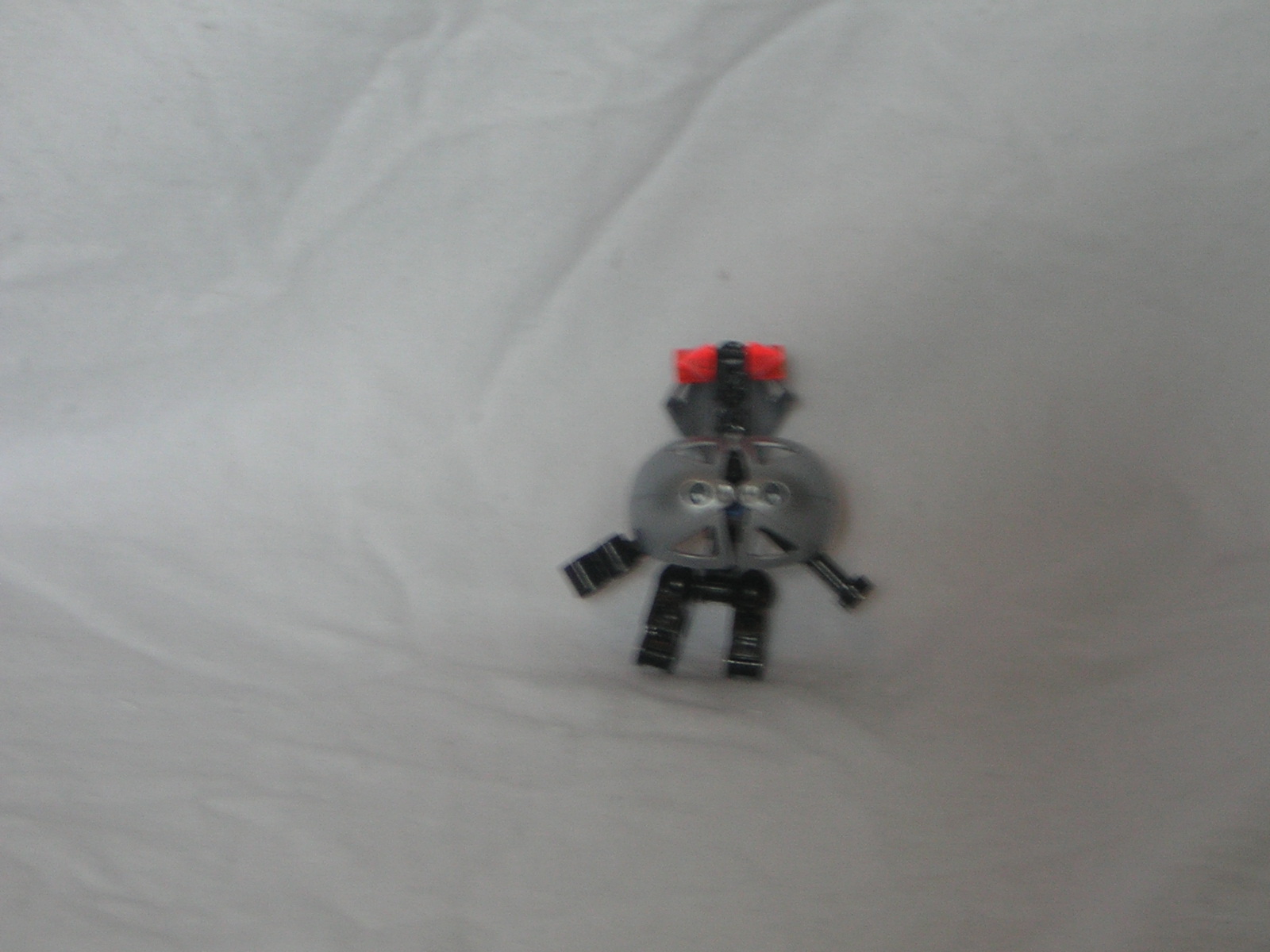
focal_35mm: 108
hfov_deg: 18.2
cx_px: 635
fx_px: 3962
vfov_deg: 13.7
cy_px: 476
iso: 50
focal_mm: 14.1
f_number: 4.7
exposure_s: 1/9.3
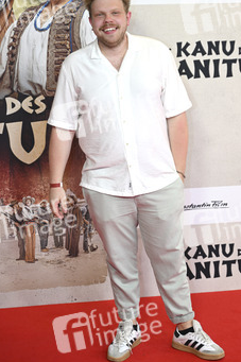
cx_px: 138
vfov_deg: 27.0
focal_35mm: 75
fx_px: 754
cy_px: 169
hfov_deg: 18.2
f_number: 2.8
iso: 250
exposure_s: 1/160
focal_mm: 64
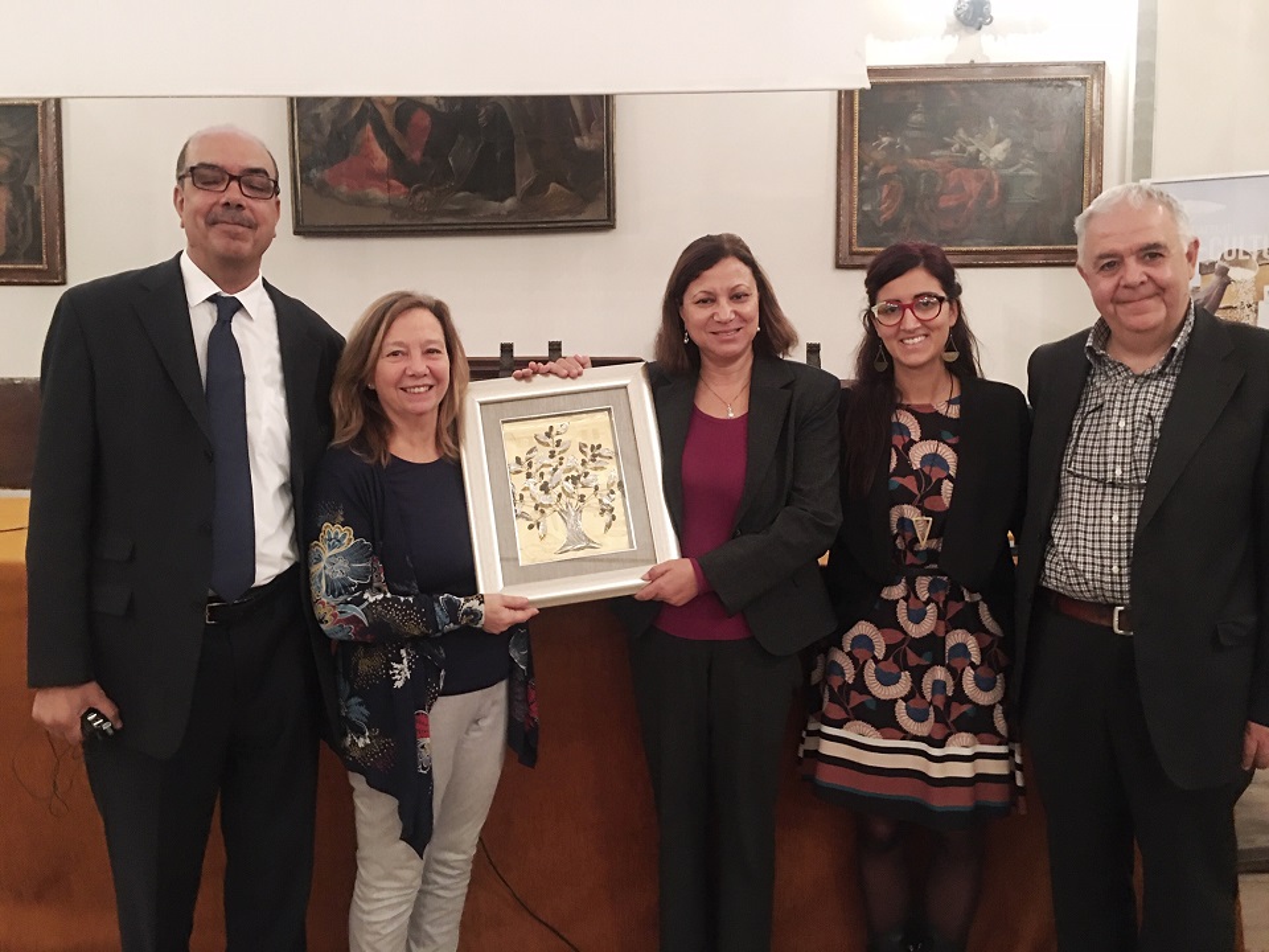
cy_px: 476
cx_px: 634
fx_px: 1063
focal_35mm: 29
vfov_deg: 48.2
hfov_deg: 61.7
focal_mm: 4.15
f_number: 2.2
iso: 100
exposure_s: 1/10
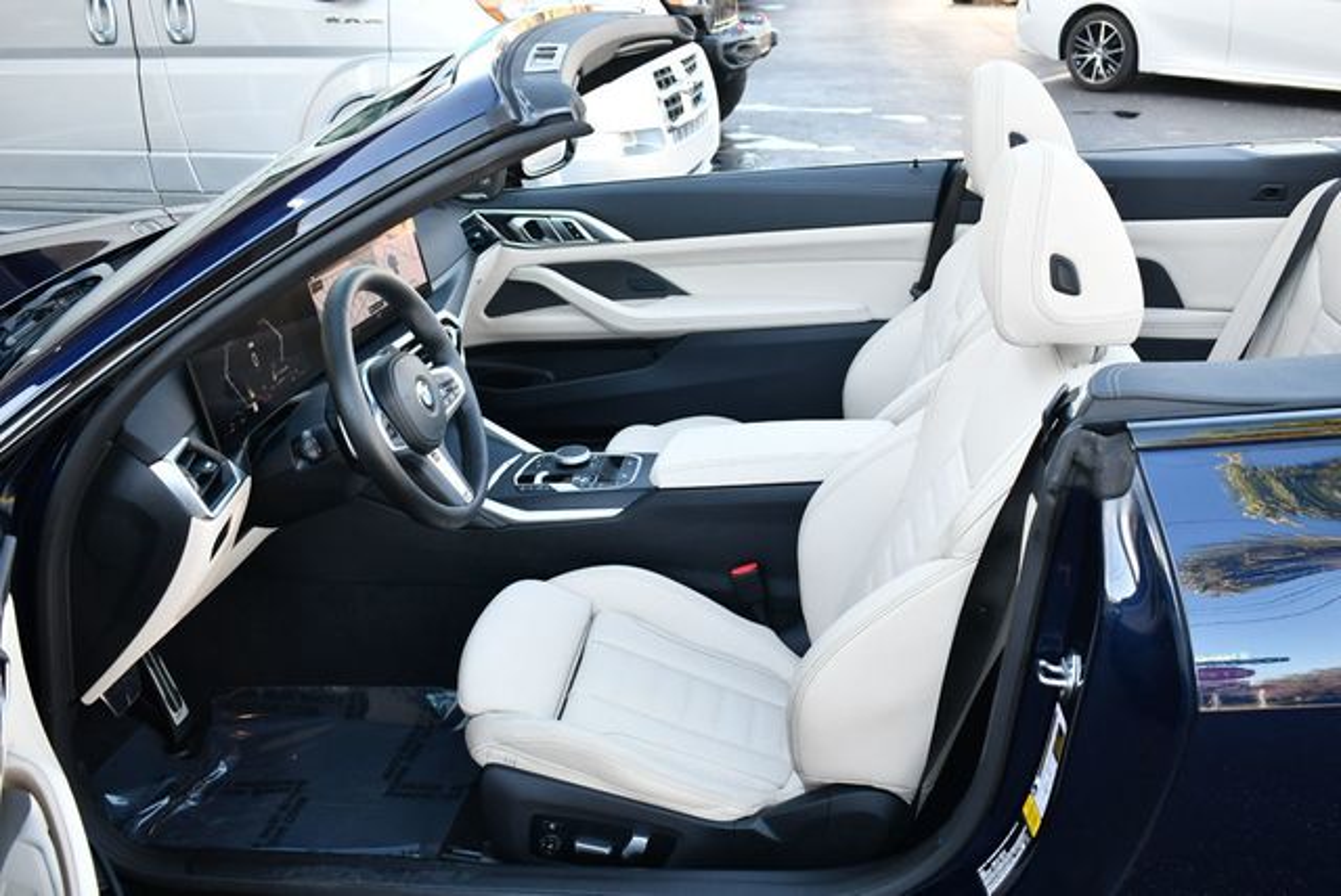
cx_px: 670
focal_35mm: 36
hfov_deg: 53.1
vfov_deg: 36.9
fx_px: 1342
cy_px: 448
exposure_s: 1/250
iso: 560
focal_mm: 18
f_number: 3.5
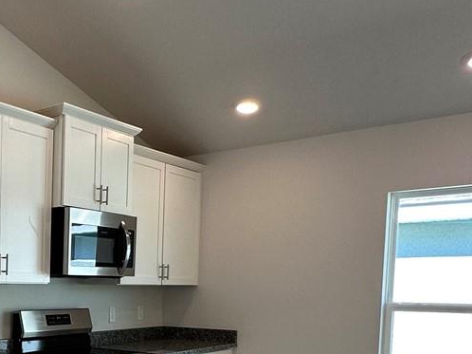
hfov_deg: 36.0
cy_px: 329
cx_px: -44
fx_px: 613
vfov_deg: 30.5
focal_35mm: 45
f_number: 2.2
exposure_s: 1/120
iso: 100
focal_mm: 2.22
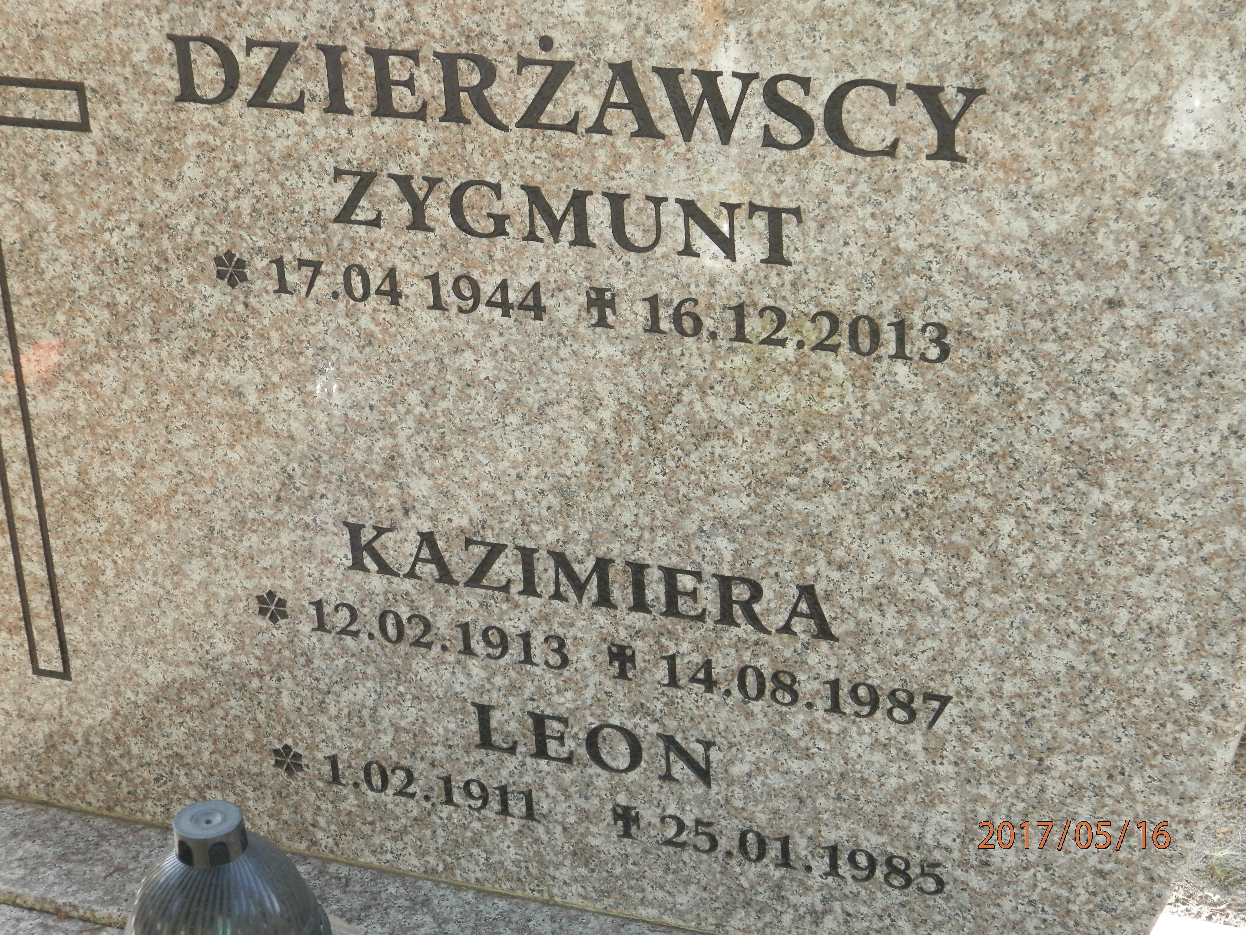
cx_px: 623
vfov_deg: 21.6
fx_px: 2448
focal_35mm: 68
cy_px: 468
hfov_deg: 28.6
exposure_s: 1/125
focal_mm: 12.2
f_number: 4
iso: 160
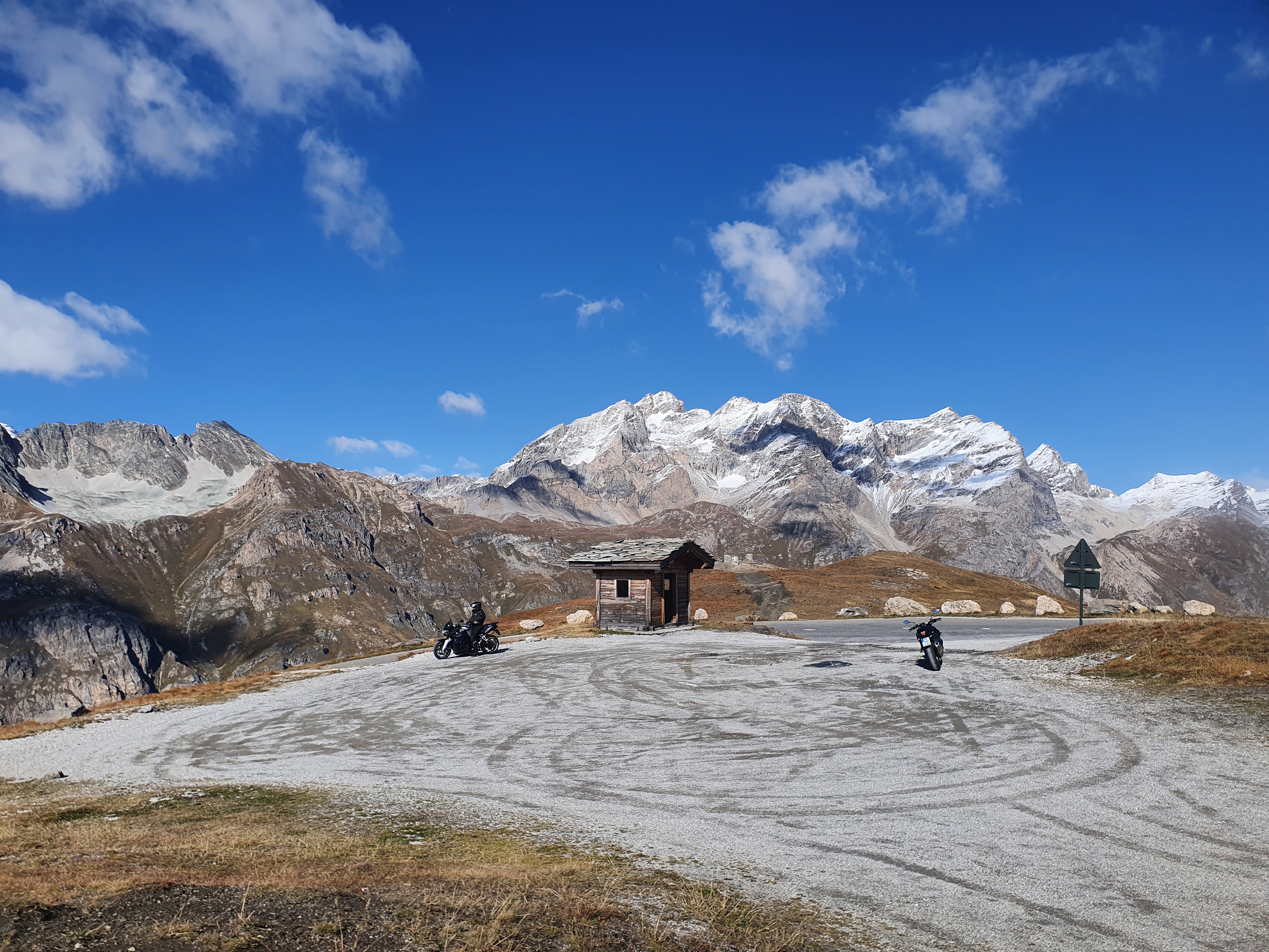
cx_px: 634
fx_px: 953
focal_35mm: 26
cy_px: 476
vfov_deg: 53.1
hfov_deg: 67.3
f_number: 2.4
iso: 50
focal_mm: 4.32
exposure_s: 1/2592
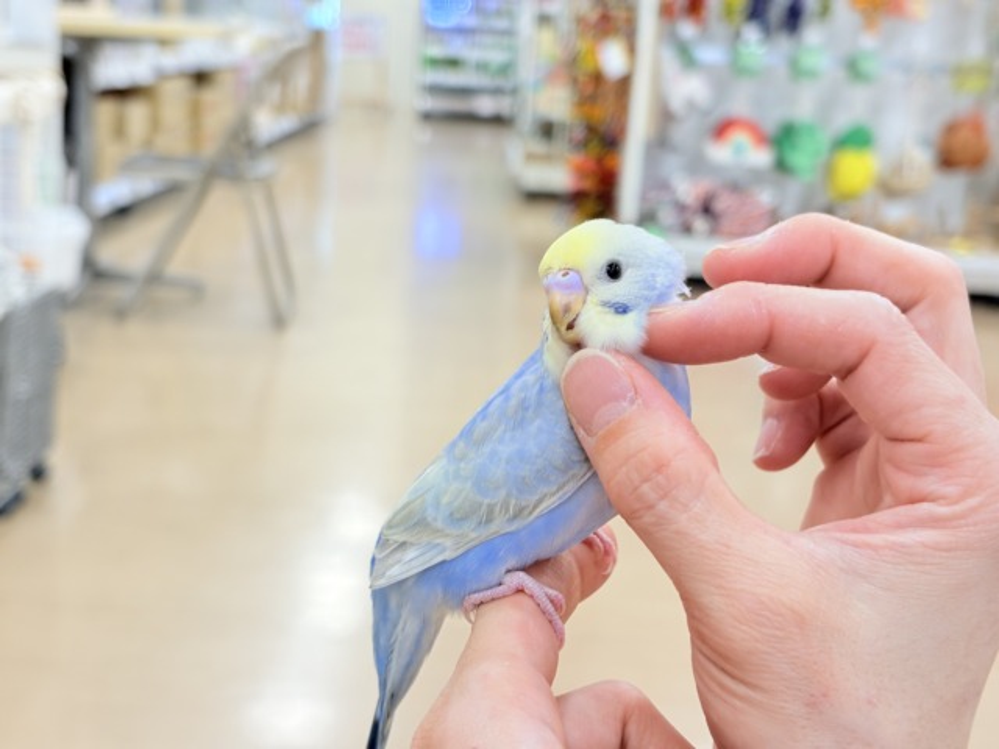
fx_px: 1501
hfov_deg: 36.8
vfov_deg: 28.0
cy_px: 374
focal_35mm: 52
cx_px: 500
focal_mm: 5.96
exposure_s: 1/50
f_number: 1.6
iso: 50
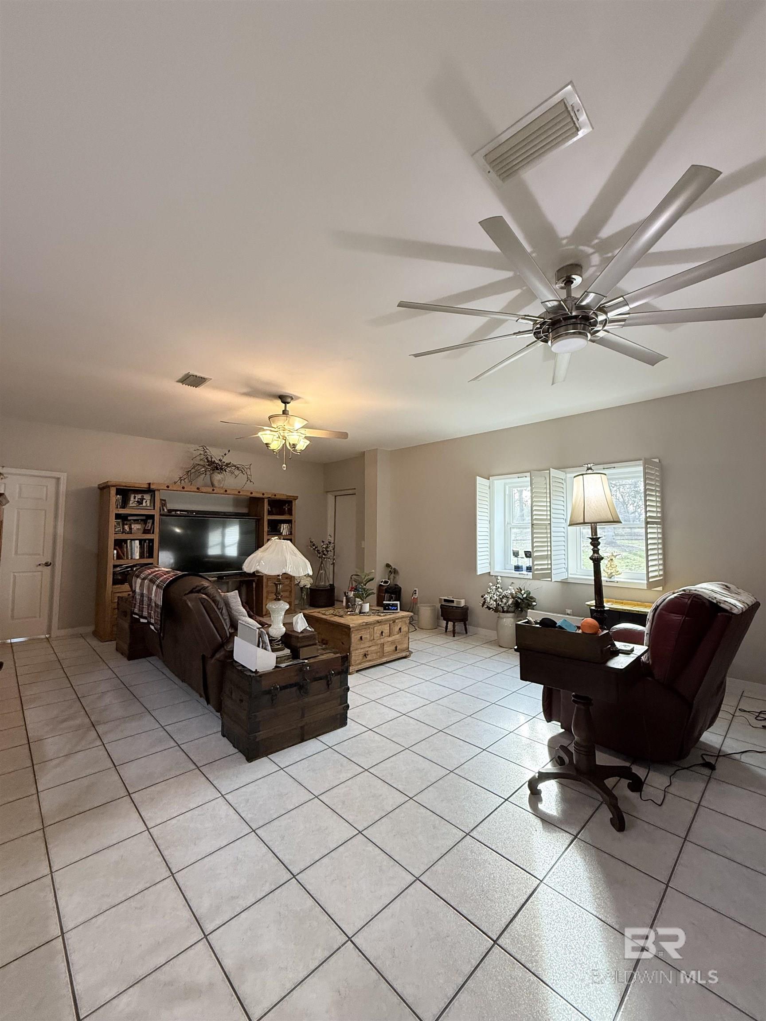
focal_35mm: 14
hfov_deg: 85.7
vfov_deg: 102.1
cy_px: 510
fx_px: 413
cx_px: 383
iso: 320
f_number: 2.2
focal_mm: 2.22
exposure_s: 1/120
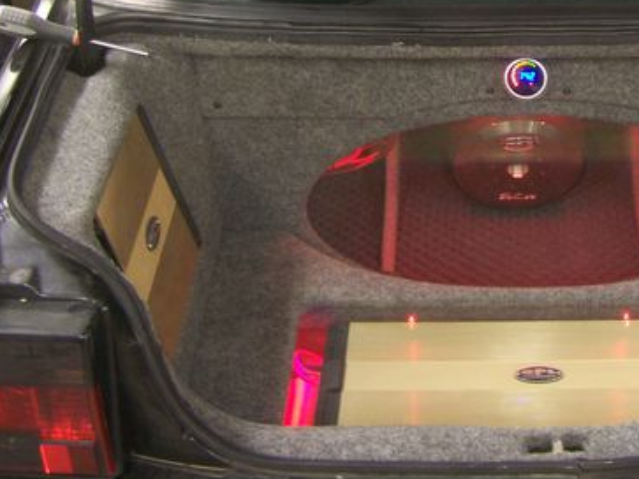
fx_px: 1236
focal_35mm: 67
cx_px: 518
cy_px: 60
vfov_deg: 21.5
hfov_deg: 28.3
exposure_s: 1/8
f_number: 2.8
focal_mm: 6.3
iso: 160
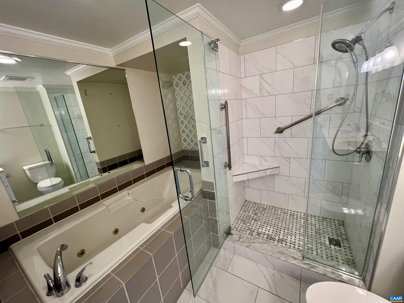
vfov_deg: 89.9
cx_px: 202
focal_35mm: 13
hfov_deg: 106.2
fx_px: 152
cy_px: 152
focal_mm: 1.57
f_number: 1.8
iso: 200
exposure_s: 1/60
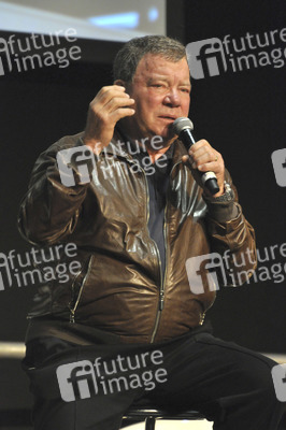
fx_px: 5371
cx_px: 143
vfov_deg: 4.6
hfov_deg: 3.0
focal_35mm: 450
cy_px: 215
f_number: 5.6
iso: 2500
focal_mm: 300
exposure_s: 1/60
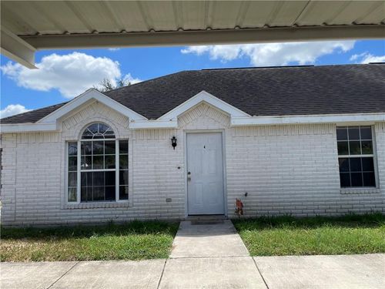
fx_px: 289
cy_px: 144
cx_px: 192
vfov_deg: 53.1
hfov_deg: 67.3
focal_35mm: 26
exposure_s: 1/3040
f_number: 1.6
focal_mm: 4.2
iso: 32
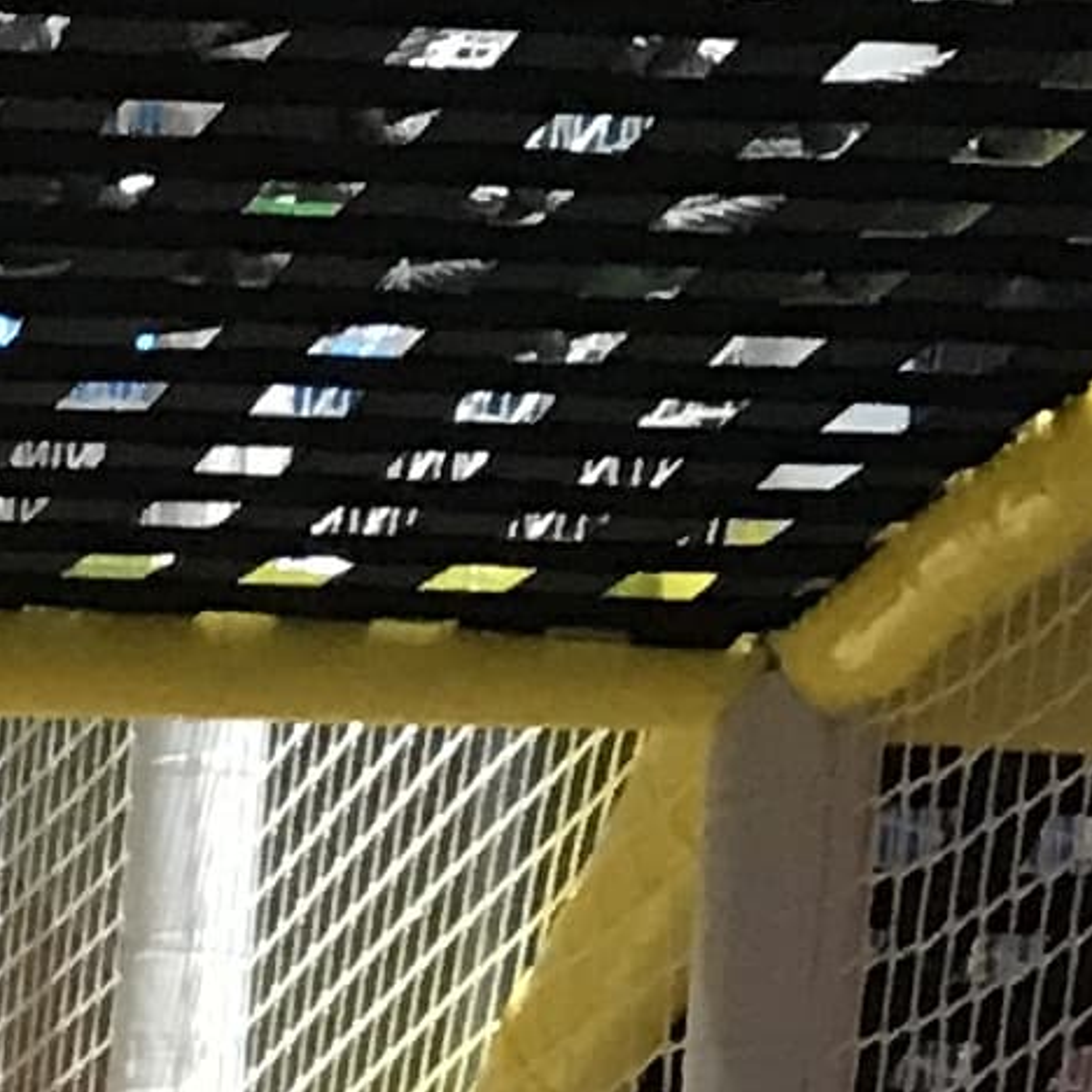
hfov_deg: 7.5
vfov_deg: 6.6
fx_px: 7602
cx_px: -1815
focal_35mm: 213
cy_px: 4345
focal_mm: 3.99
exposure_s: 1/17
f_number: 1.8
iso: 64
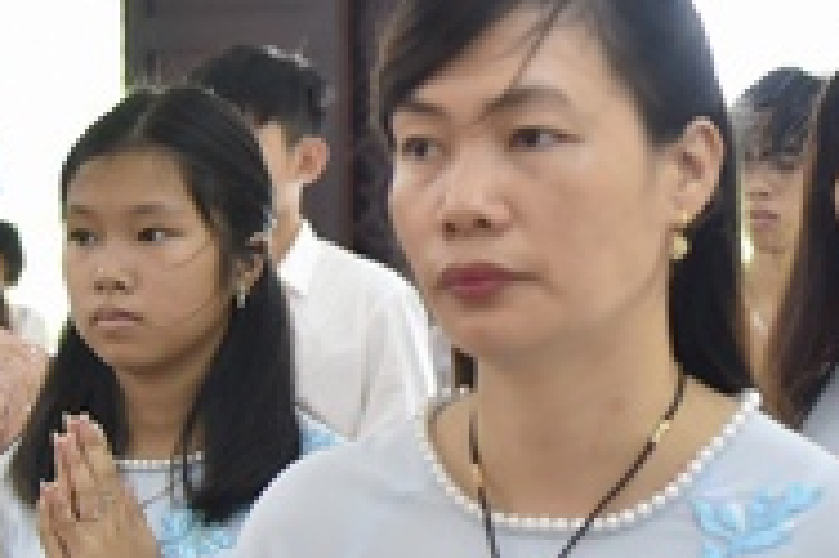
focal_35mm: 159
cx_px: 607
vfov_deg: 8.6
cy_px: 225
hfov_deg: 12.9
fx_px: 3702
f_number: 4
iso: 800
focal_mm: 46
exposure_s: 1/50
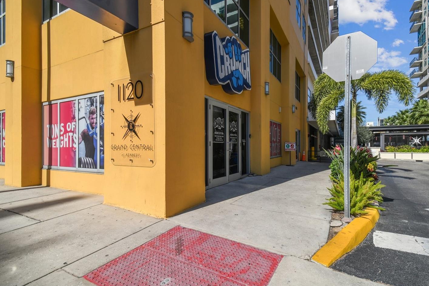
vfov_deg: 70.4
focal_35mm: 17
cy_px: 139
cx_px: 223
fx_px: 203
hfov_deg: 93.2
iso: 100
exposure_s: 1/200
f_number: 7.1
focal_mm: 10
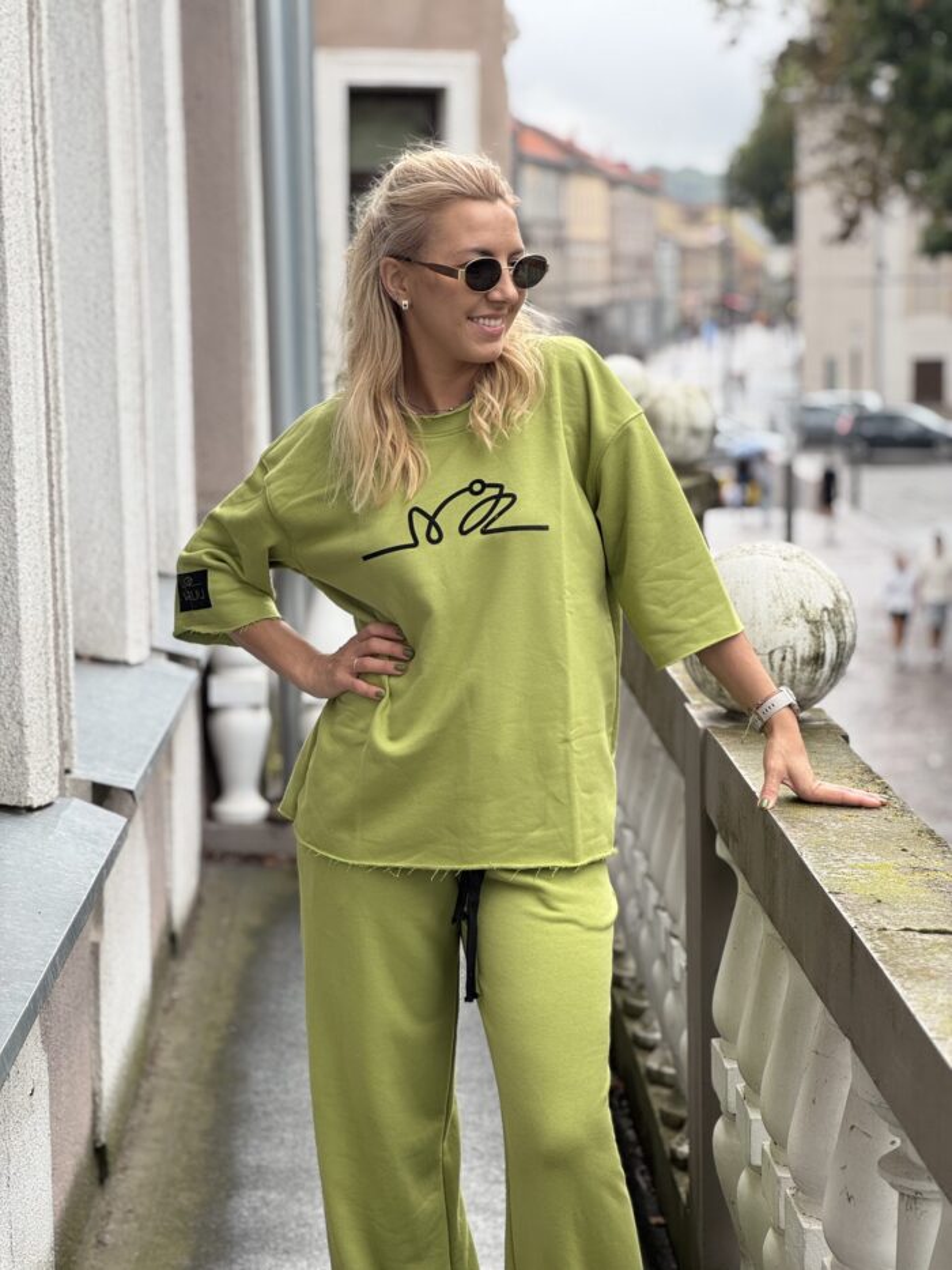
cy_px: 635
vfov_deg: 25.3
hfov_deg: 19.1
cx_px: 476
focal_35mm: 77
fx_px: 2823
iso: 32
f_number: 2.8
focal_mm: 9
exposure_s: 1/99
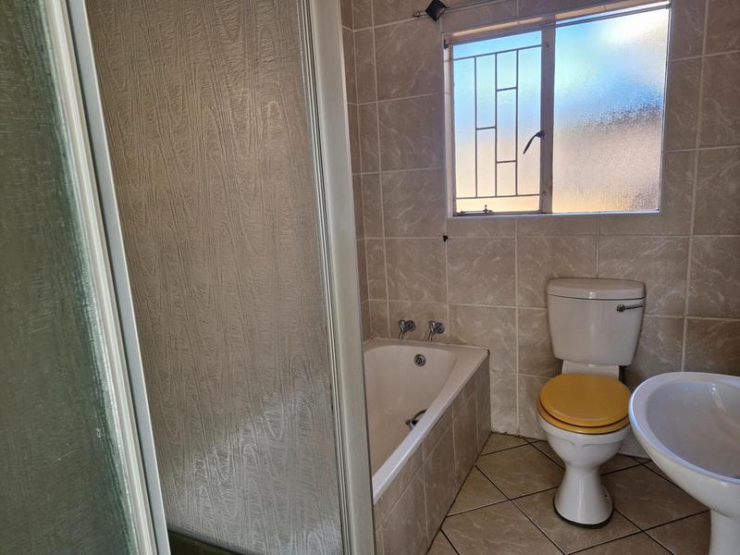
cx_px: 370
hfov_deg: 73.9
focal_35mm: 23
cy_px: 278
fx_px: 492
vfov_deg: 58.9
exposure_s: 1/180
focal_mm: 5.54
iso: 100
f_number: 1.8
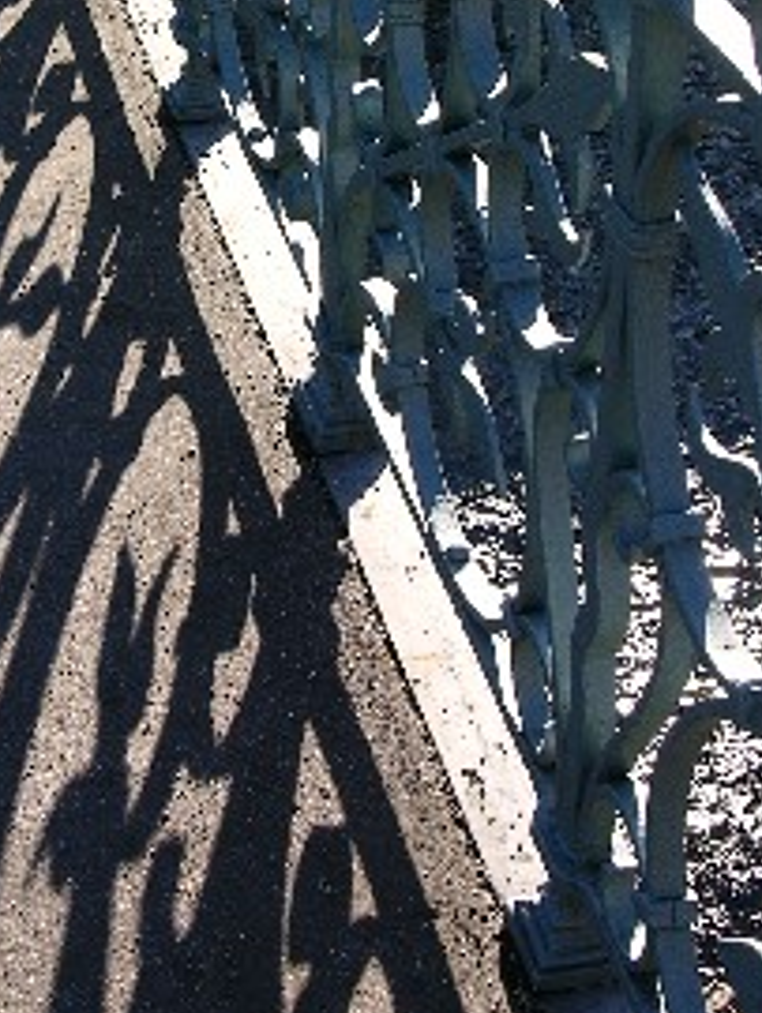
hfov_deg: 19.2
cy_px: 193
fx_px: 2227
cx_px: 135
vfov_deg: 25.2
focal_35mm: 76
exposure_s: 1/91.9
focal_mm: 8.9
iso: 50
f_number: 6.3
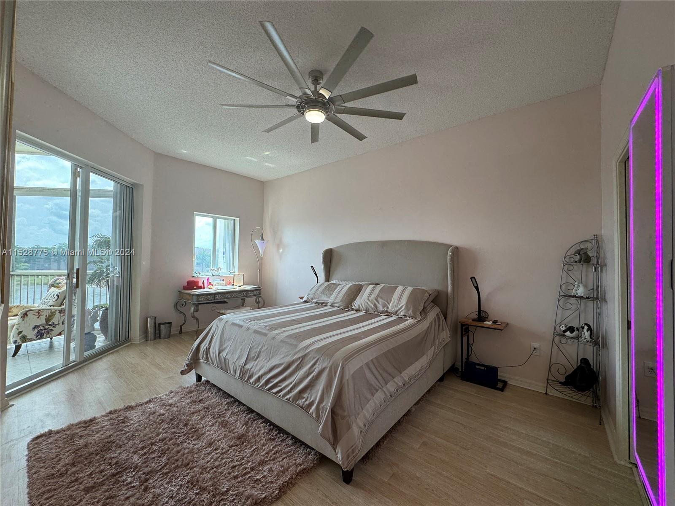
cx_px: 338
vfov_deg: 85.7
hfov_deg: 102.1
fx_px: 273
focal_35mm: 14
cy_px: 253
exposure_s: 1/120
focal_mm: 2.22
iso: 40
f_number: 2.2
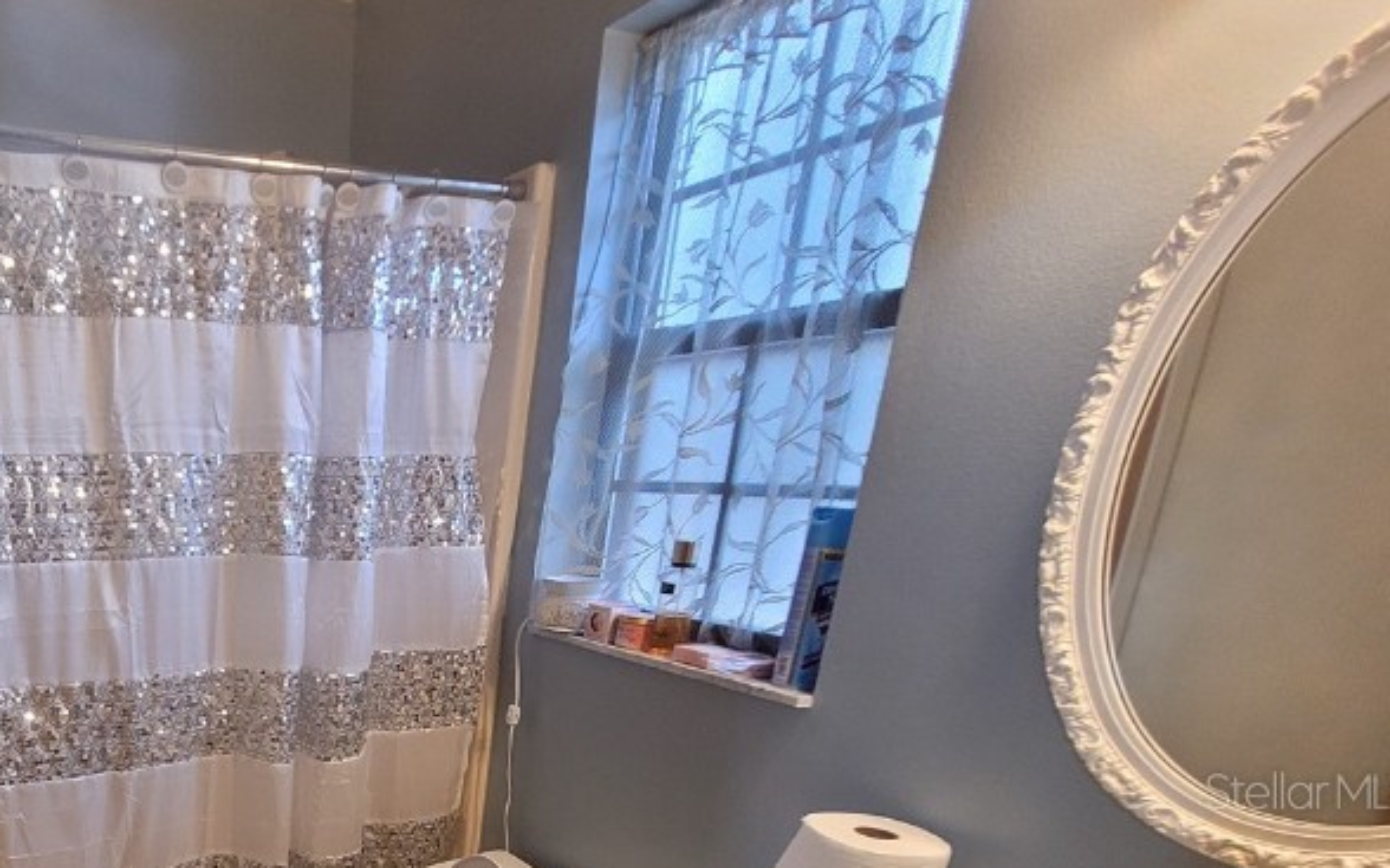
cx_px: 217
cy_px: 790
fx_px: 909
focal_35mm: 24
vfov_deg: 45.9
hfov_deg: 65.7
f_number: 2.2
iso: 250
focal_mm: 1.74
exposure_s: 1/60
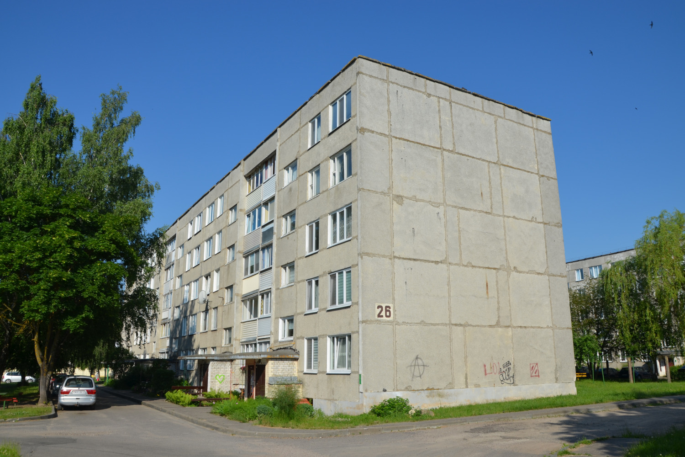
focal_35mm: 27
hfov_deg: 67.4
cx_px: 342
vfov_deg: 47.9
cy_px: 228
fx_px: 514
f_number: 9
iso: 100
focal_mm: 18
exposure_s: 1/320
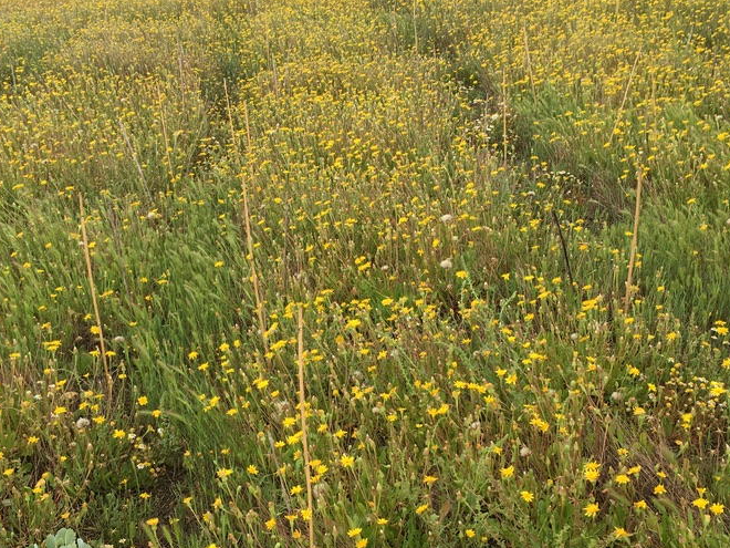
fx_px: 949
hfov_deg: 41.9
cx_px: 303
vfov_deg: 32.1
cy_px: 321
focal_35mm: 45
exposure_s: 1/222
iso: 25
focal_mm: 4.15
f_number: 2.2
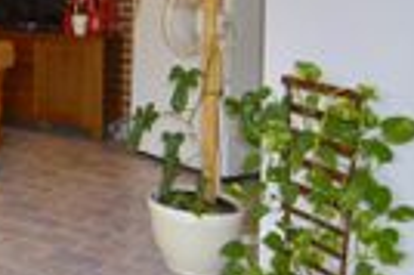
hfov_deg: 30.3
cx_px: -62
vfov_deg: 22.3
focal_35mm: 58
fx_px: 663
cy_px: -14
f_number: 3.5
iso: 450
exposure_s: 1/60
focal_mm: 11
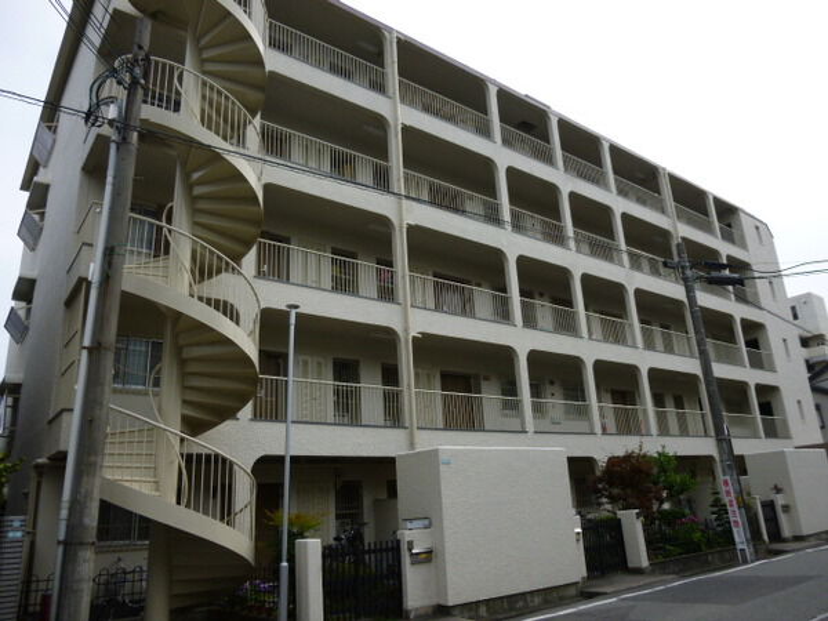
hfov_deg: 69.4
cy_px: 310
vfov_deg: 54.9
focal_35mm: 25
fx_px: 598
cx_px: 414
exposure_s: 1/500
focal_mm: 4.5
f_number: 3.1
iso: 100
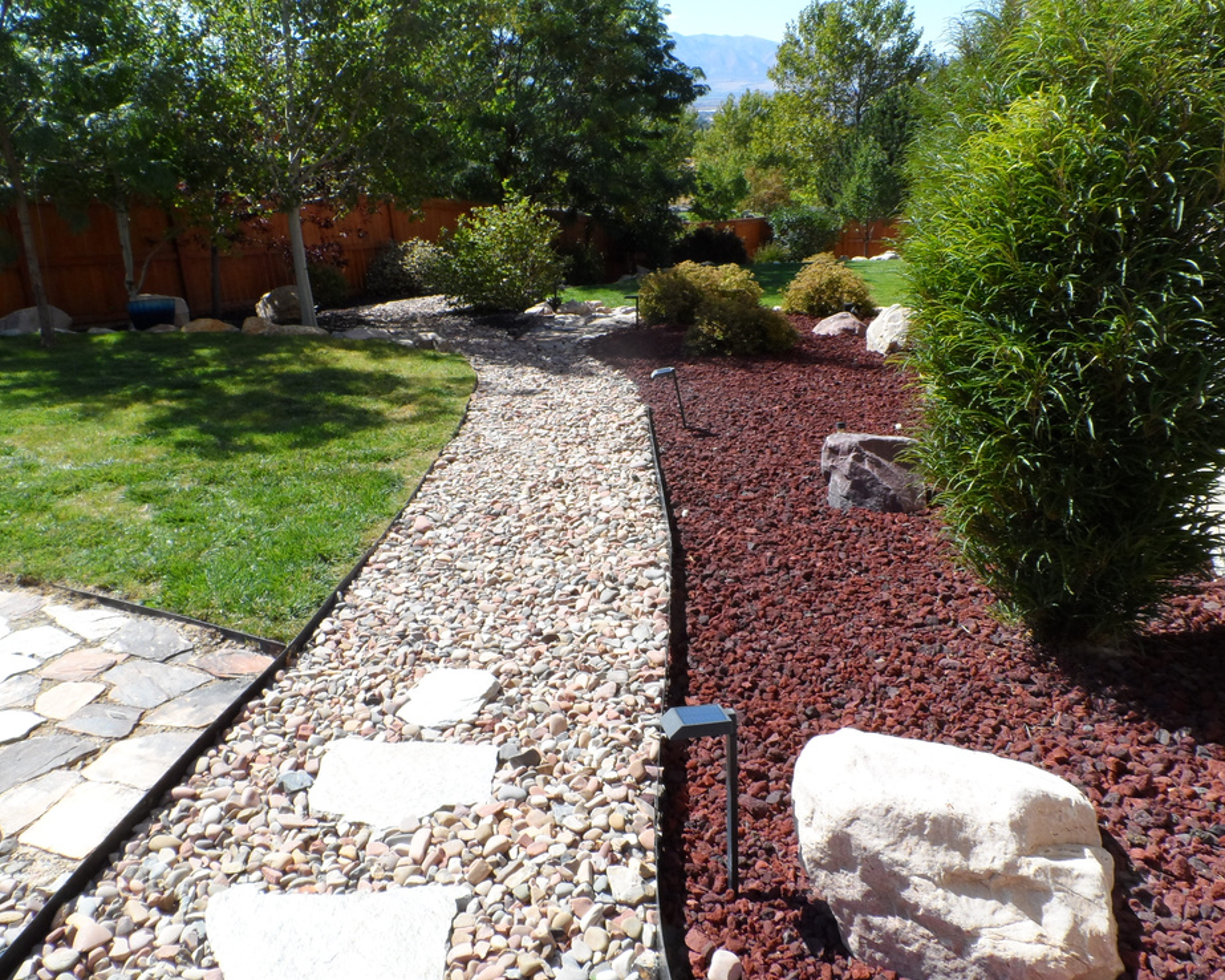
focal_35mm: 26
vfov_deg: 54.9
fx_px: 942
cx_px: 626
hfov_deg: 66.0
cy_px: 471
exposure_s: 1/350
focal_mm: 4
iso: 80
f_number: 4.5
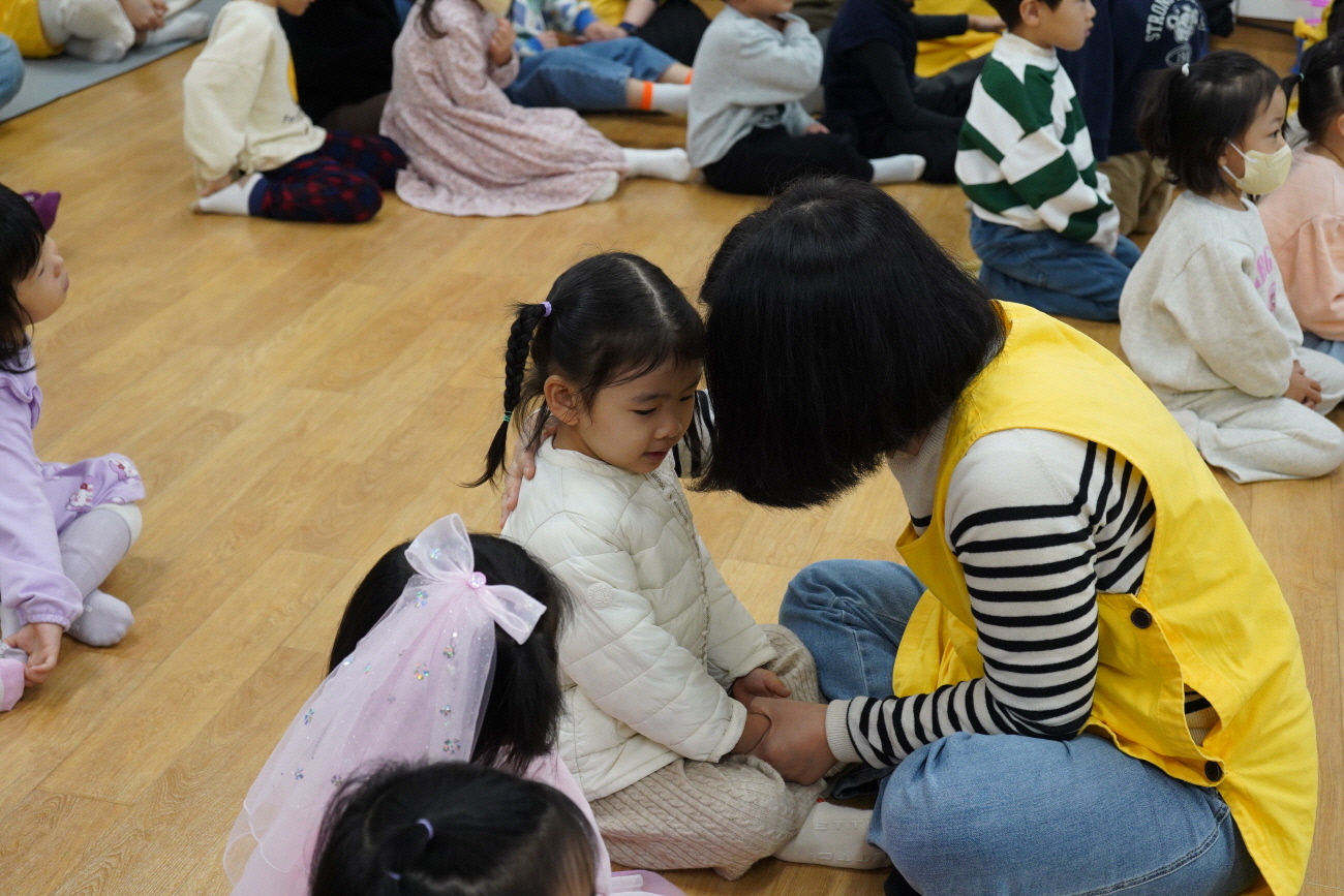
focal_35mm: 60
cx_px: 672
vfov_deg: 22.6
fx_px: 2240
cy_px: 448
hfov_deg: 33.4
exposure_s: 1/125
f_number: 5.6
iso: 2500
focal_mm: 60
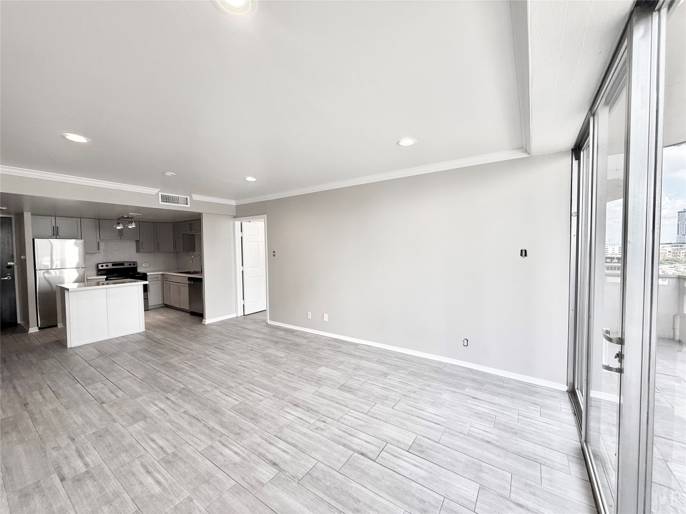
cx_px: 343
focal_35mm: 14
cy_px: 257
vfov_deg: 85.7
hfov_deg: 102.1
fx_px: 277
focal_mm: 2.22
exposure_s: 1/120
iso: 100
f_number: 2.2
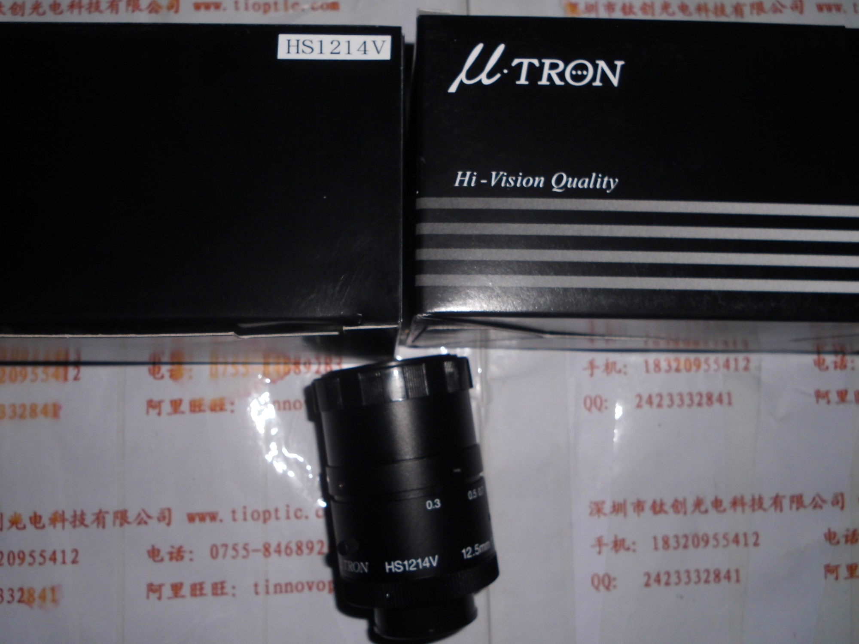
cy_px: 322
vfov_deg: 39.7
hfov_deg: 51.4
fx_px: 893
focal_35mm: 36
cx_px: 430
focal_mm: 6.4
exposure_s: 1/60
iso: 100
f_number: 9.5
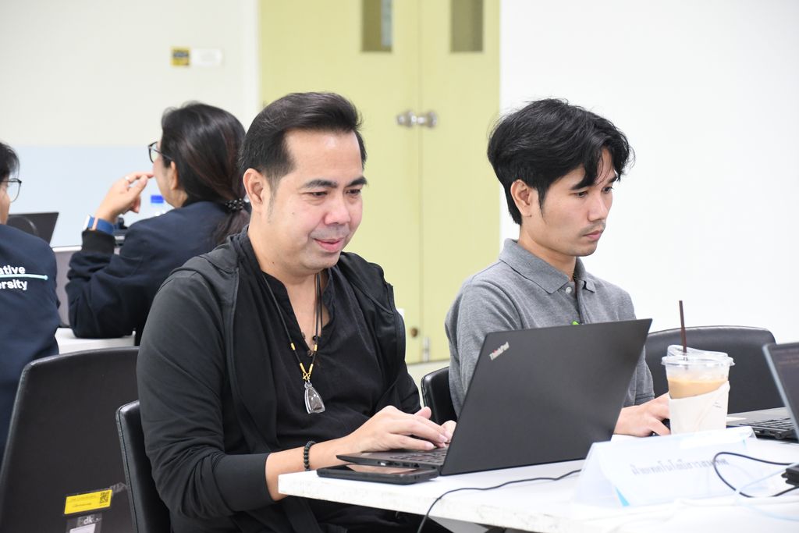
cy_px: 266
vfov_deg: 9.7
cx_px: 400
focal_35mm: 142
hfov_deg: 14.4
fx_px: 3152
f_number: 5.3
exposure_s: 1/60
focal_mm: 95
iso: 2800
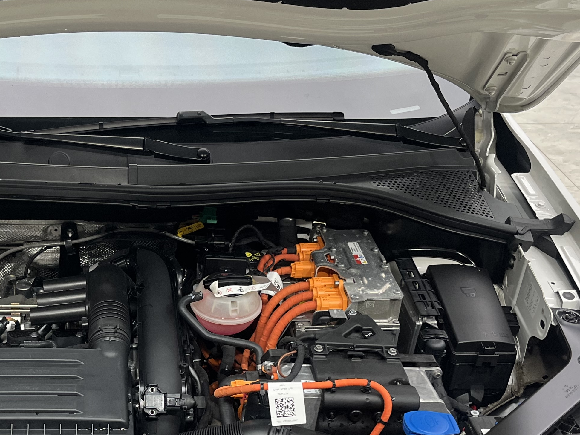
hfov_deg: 34.7
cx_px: 140
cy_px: 336
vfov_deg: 26.6
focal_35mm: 54
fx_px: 905
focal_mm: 5.1
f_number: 1.6
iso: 125
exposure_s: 1/100
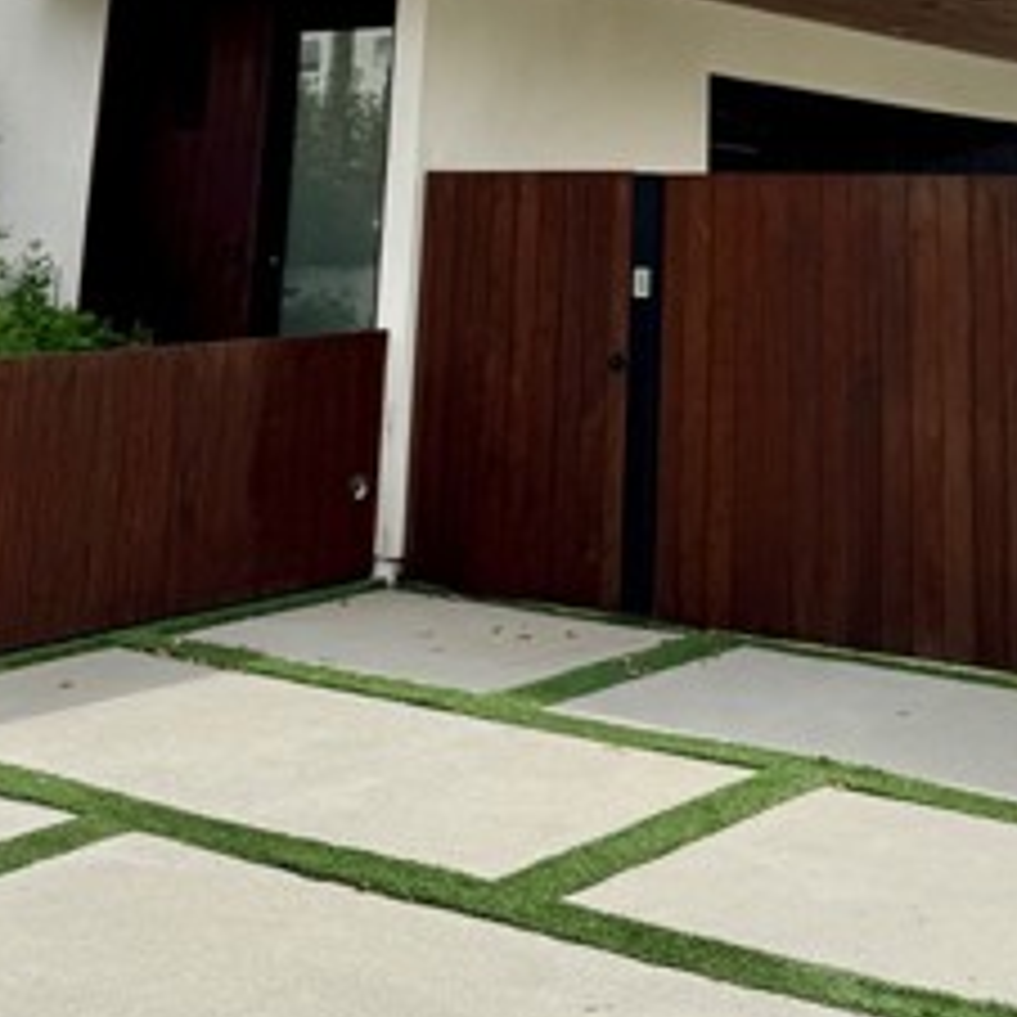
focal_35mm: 60
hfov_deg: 28.4
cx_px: 680
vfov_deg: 25.3
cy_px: -248
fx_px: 1994
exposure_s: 1/7937
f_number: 1.78
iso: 80
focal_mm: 6.76
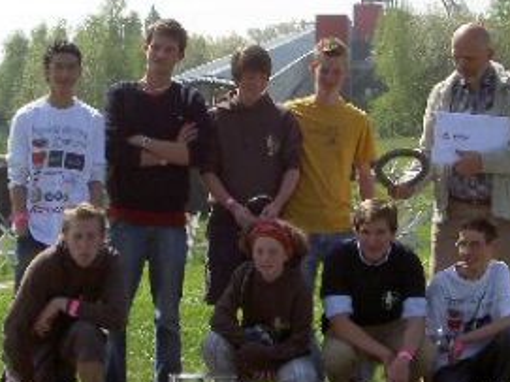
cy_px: 211
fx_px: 1532
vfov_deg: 14.2
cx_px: 305
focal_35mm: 104
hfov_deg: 18.9
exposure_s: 1/400
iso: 100
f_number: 4.9
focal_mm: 9
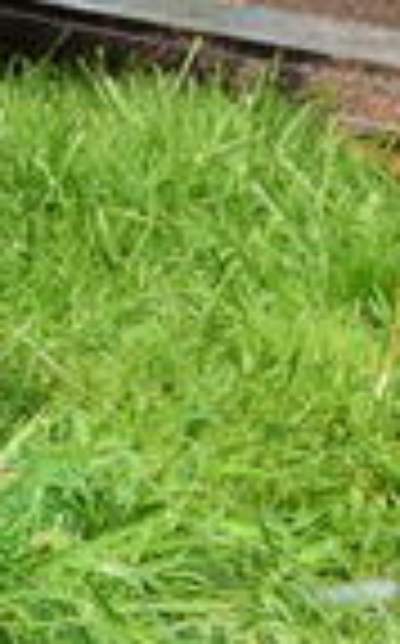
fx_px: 3586
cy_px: -351
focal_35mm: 205
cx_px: -1447
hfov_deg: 5.3
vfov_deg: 9.9
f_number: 9
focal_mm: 22
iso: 100
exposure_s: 1/125
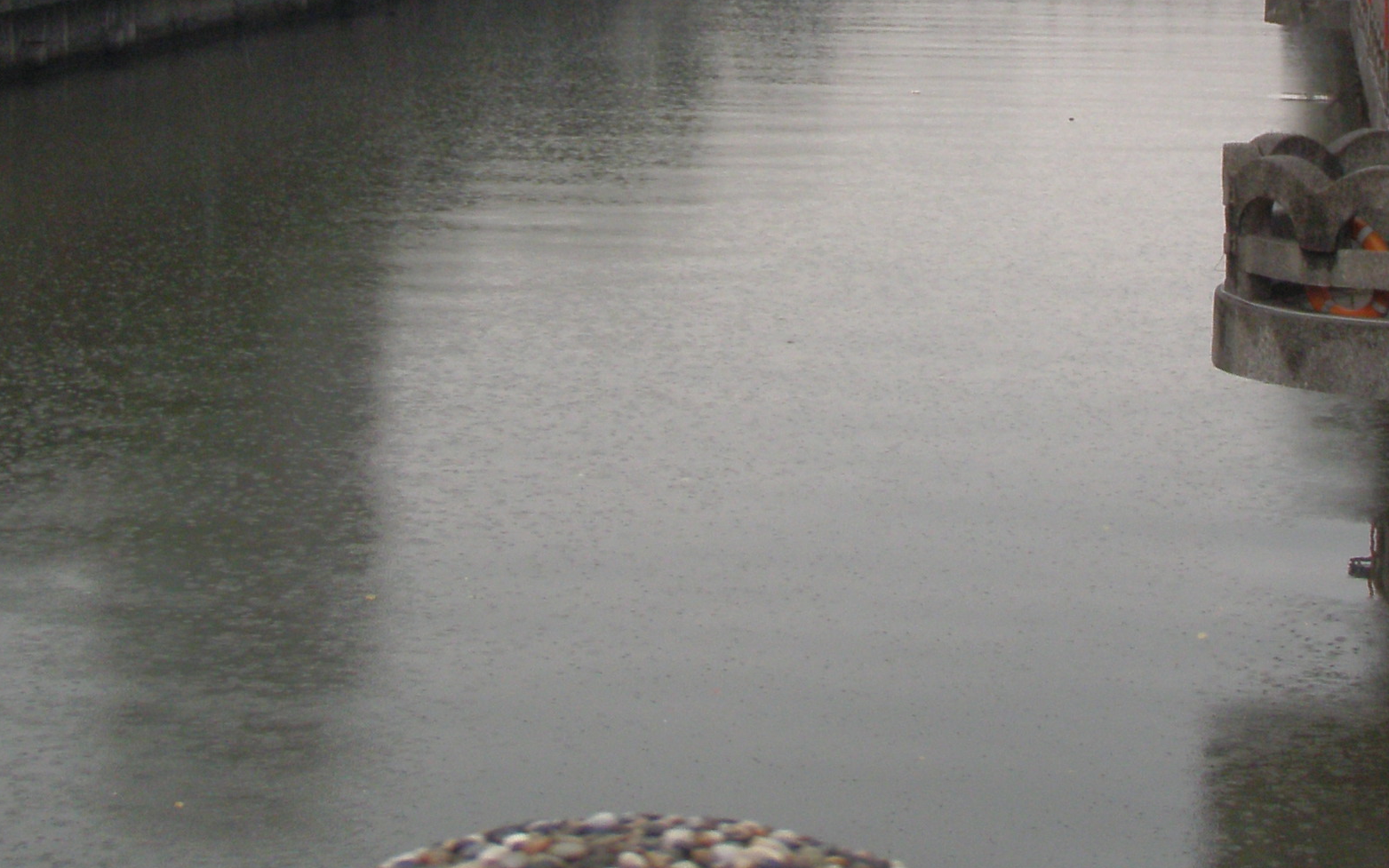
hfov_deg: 21.9
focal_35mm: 94
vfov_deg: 13.7
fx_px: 3558
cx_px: 1056
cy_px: -46
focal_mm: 6.7
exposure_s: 1/200
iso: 80
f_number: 3.5
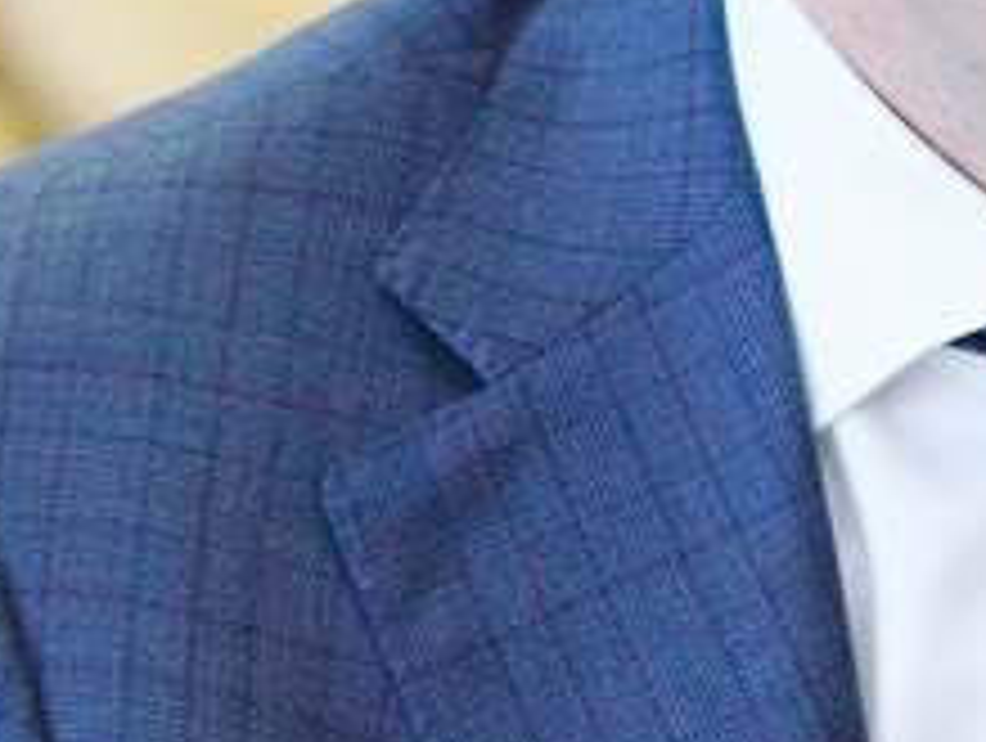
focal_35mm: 841
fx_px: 23994
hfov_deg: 2.4
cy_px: 313
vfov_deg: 1.8
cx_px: 1049
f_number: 4.5
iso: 3200
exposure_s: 1/250
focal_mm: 150
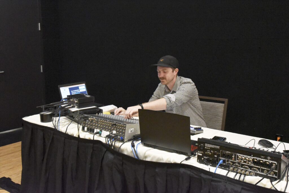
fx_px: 305
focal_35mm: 38
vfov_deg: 35.1
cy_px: 96
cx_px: 144
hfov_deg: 50.7
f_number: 9
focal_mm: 38
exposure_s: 1/60
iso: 10000
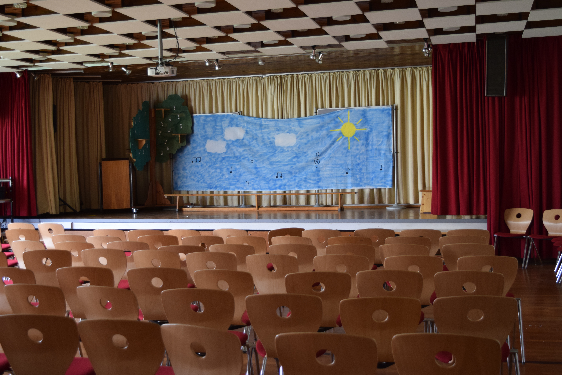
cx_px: 281
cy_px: 188
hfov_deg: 43.6
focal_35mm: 45
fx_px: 702
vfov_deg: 29.9
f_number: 4.2
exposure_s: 1/60
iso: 720
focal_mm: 30
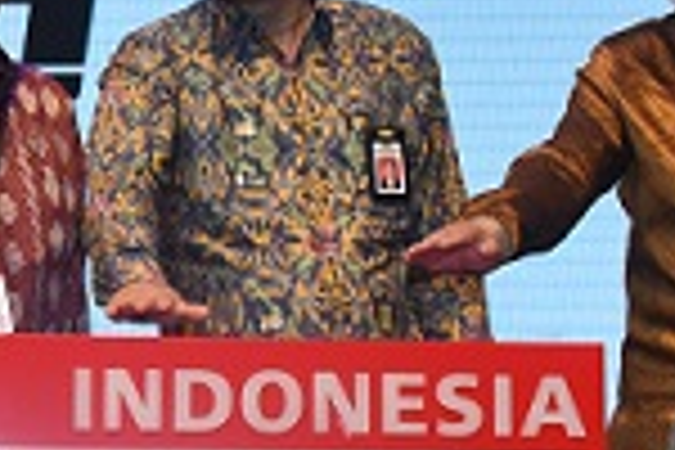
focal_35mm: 203
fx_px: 3806
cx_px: -189
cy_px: 191
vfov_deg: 6.8
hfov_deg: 9.9
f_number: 8
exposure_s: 1/160
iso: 4000
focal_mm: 38
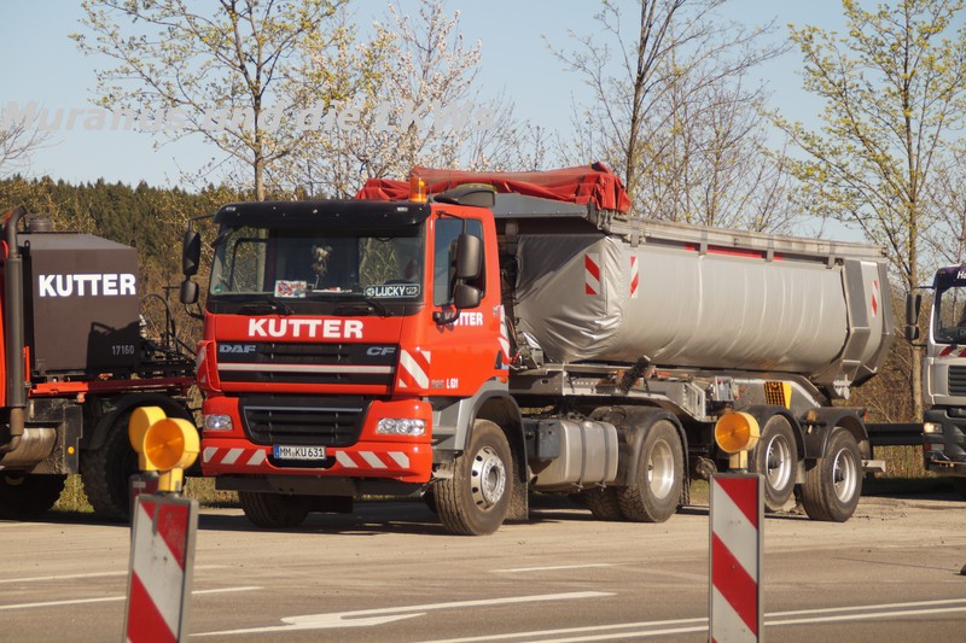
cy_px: 322
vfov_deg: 9.1
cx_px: 483
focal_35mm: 150
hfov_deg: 13.7
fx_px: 4024
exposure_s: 1/1000
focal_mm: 100
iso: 200
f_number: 5.6
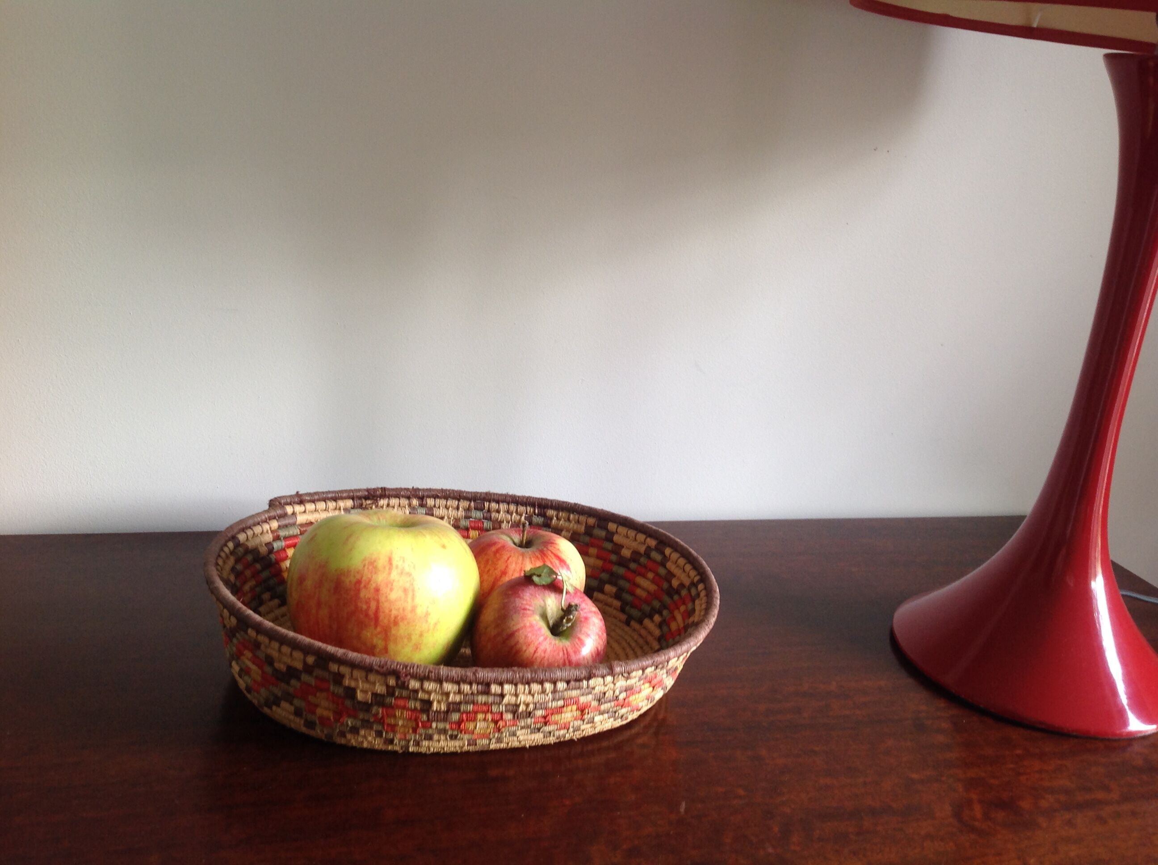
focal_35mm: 35
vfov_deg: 40.6
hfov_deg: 52.7
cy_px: 432
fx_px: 1169
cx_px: 579
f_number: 2.4
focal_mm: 4.28
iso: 64
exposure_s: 1/20
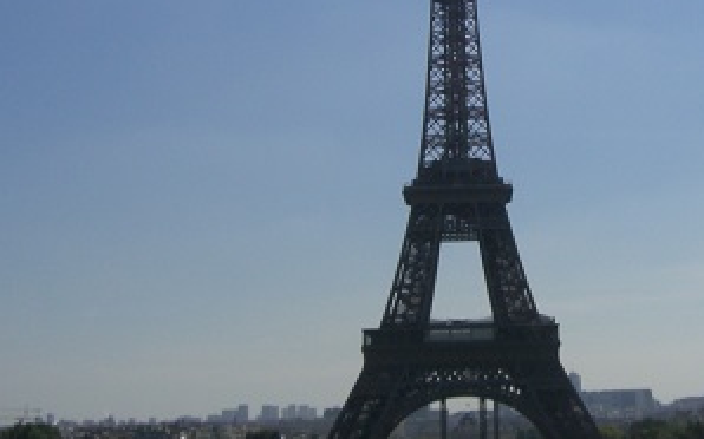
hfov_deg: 25.2
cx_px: 539
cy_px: 111
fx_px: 1554
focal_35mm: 81
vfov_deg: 16.0
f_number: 4.3
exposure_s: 1/1600
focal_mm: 6.2
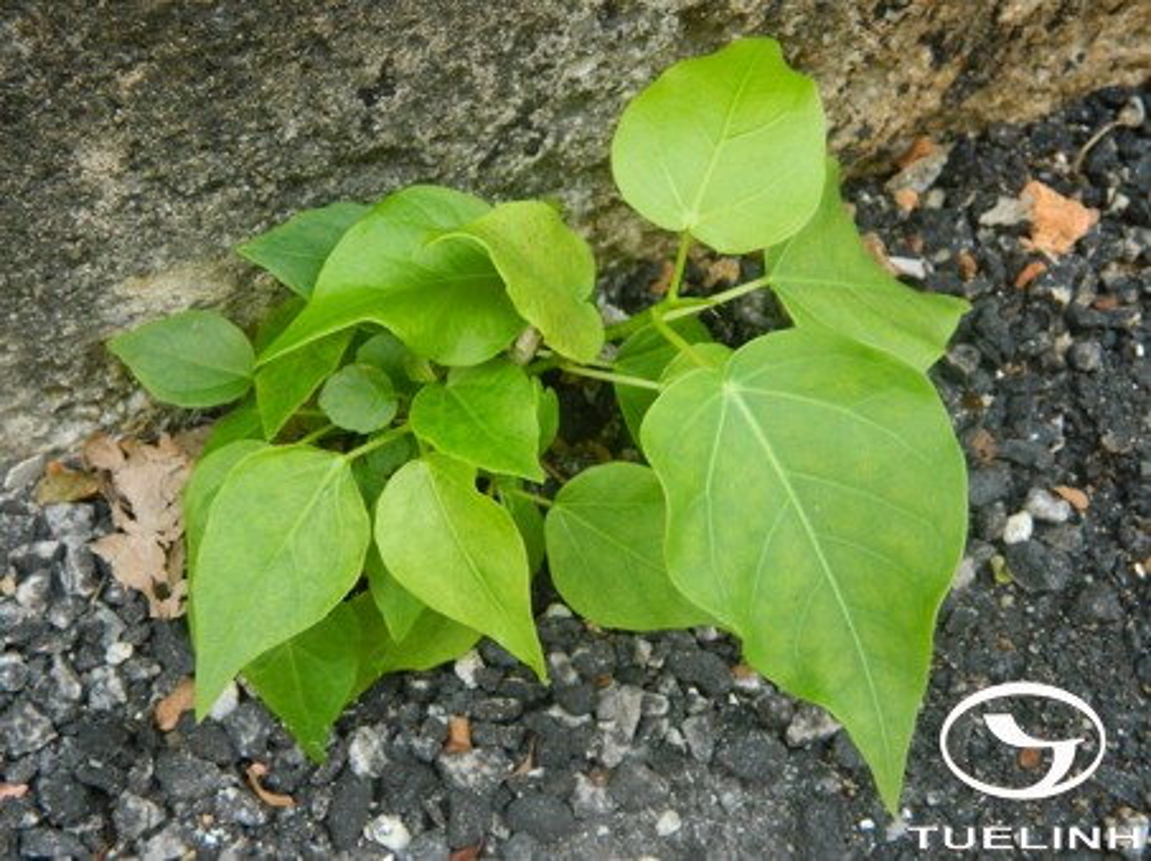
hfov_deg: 40.5
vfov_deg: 30.8
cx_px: 576
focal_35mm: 47
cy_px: 430
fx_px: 1562
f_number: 3.6
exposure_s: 1/400
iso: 360
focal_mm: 8.4
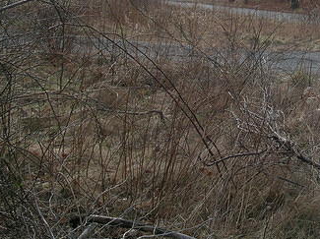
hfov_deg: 27.8
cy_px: 8
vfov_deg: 20.7
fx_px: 637
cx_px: 244
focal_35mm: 69
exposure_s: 1/149
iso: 50
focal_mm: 7.2
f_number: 6
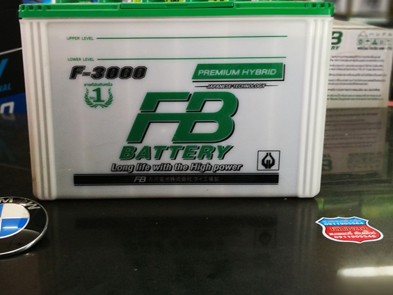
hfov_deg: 43.7
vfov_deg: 33.5
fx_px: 488
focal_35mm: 43
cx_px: 160
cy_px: 116
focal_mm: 4.5
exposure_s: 1/33.3
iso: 200
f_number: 4
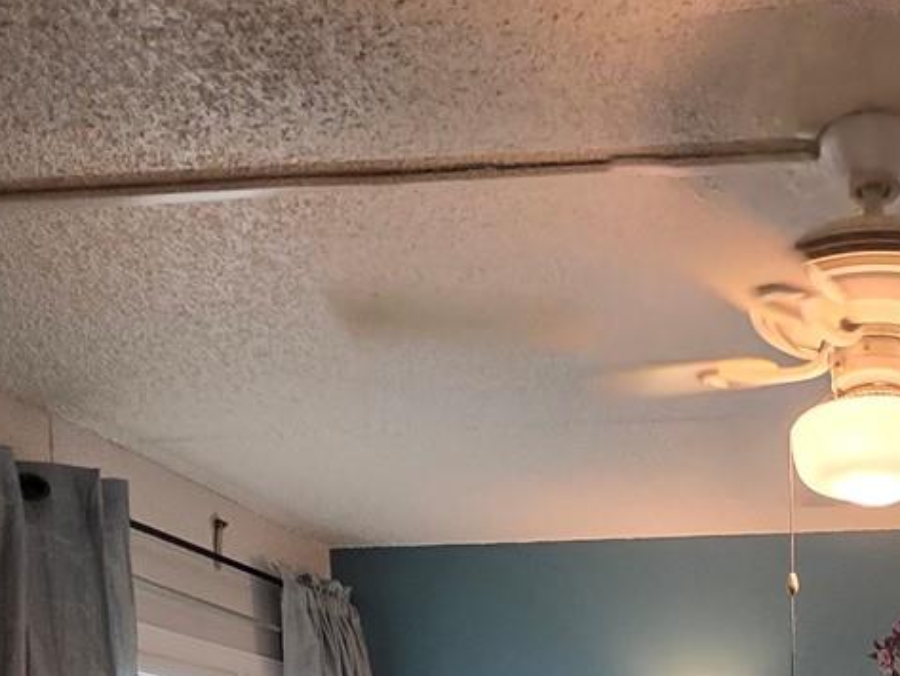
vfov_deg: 27.7
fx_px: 1144
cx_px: 892
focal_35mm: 44
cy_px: 863
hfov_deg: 38.3
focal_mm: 1.7
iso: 160
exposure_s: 1/60
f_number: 2.2
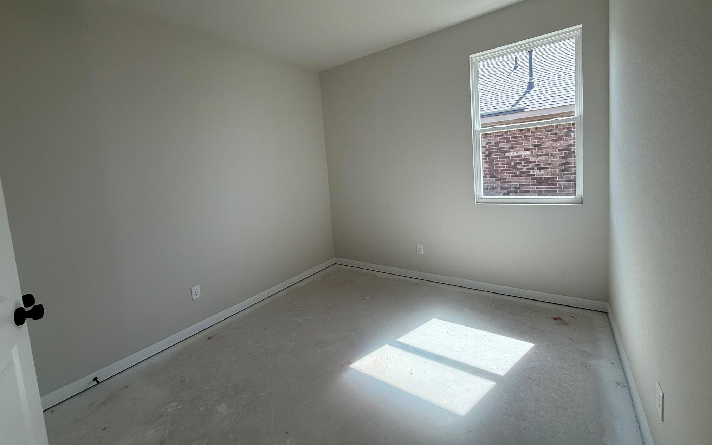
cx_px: 354
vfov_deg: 74.3
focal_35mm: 15
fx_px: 291
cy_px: 190
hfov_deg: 101.5
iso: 50
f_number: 2.2
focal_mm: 2.22
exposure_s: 1/181
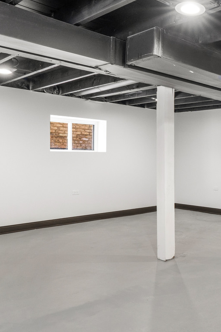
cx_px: 254
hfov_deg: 33.0
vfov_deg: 55.8
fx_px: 313
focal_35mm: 34
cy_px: 163
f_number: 9
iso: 1600
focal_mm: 16
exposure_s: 1/100
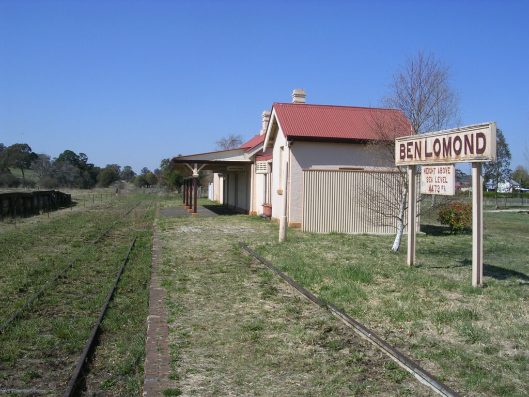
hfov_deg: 49.0
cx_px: 264
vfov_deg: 37.7
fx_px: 581
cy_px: 198
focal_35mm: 38
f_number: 5.6
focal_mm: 5.8
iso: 50
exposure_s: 1/402
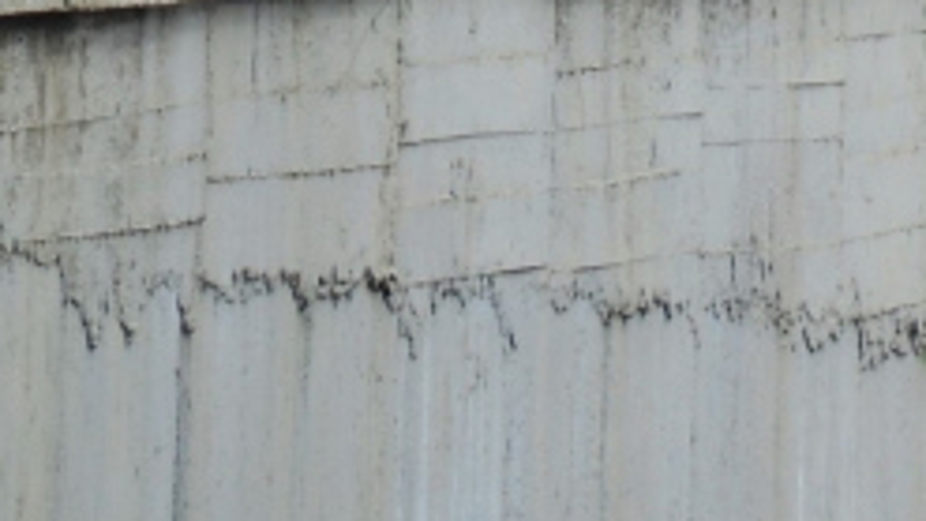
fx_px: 27325
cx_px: 2092
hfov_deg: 1.9
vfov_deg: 1.1
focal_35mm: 1113
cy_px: -669
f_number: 5.6
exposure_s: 1/640
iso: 200
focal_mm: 135
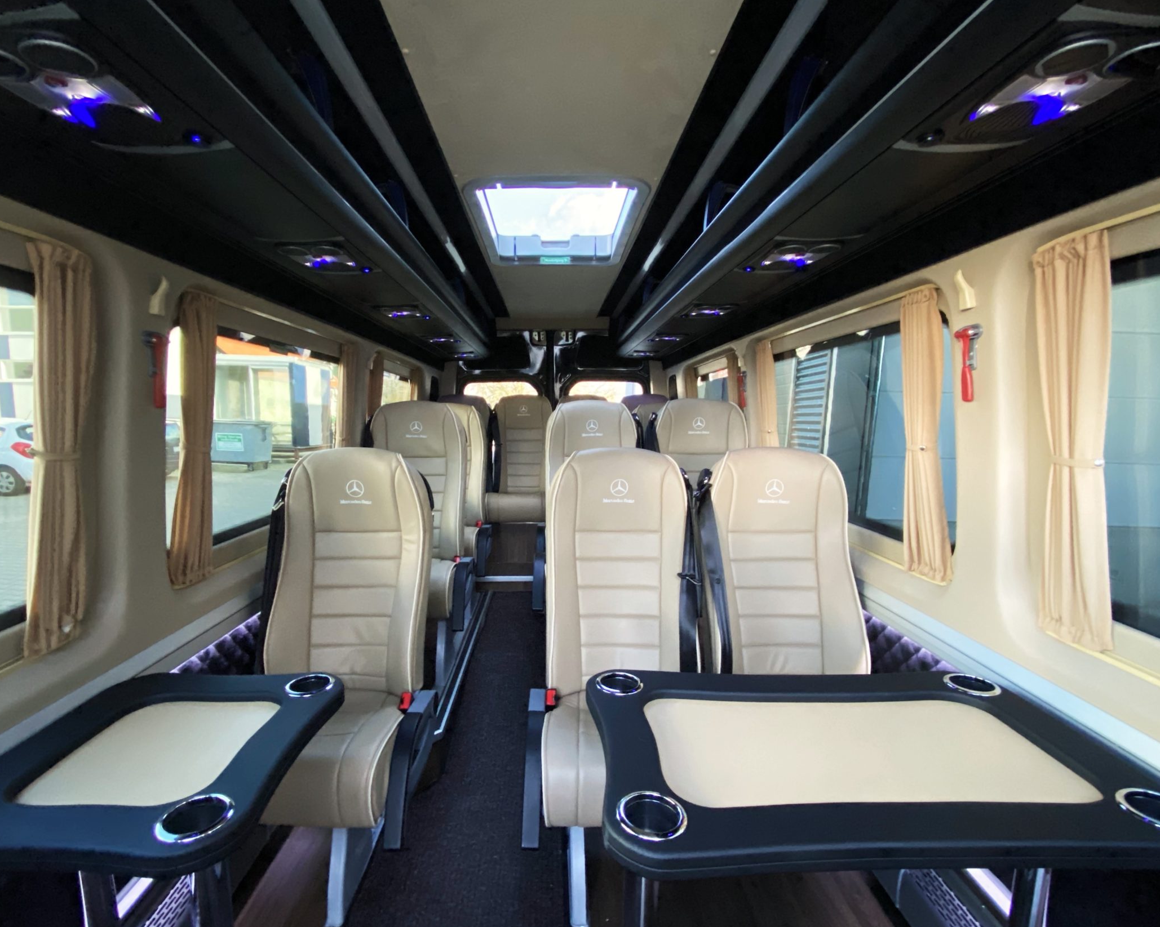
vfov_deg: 76.8
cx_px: 553
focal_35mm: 17
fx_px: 584
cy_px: 502
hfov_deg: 89.6
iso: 1000
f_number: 2.4
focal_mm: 1.54
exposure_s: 1/59
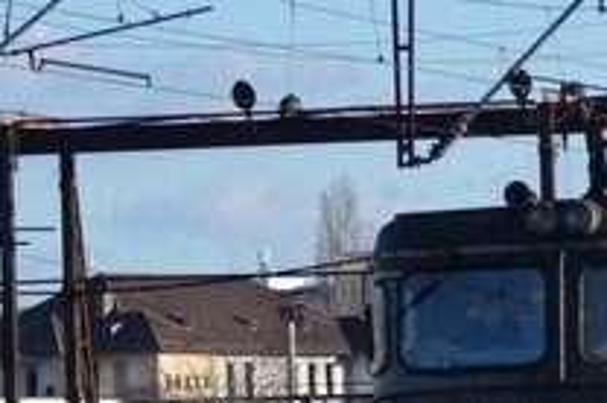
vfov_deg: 4.3
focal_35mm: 317
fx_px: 5335
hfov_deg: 6.4
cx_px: 1118
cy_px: 333
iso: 400
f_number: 5
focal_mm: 55
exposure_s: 1/1250
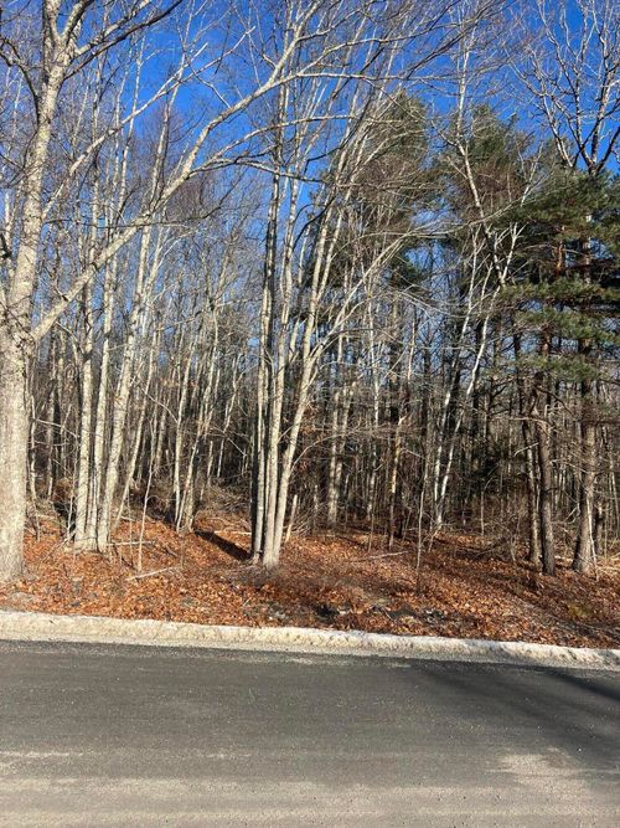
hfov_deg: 53.0
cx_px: 310
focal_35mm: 26
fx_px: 621
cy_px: 414
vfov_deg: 67.3
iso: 50
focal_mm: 5.7
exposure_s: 1/2299
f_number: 1.5
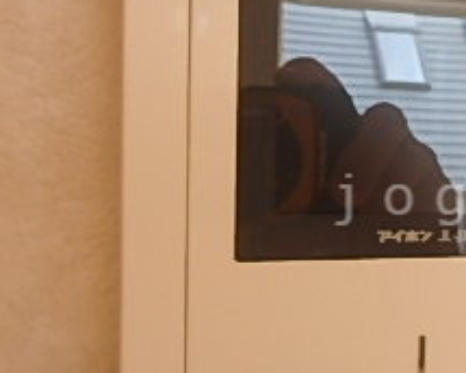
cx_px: 483
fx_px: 841
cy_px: 200
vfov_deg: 25.0
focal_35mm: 61
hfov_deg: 28.7
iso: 200
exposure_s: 1/40
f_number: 3.5
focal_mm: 3.7
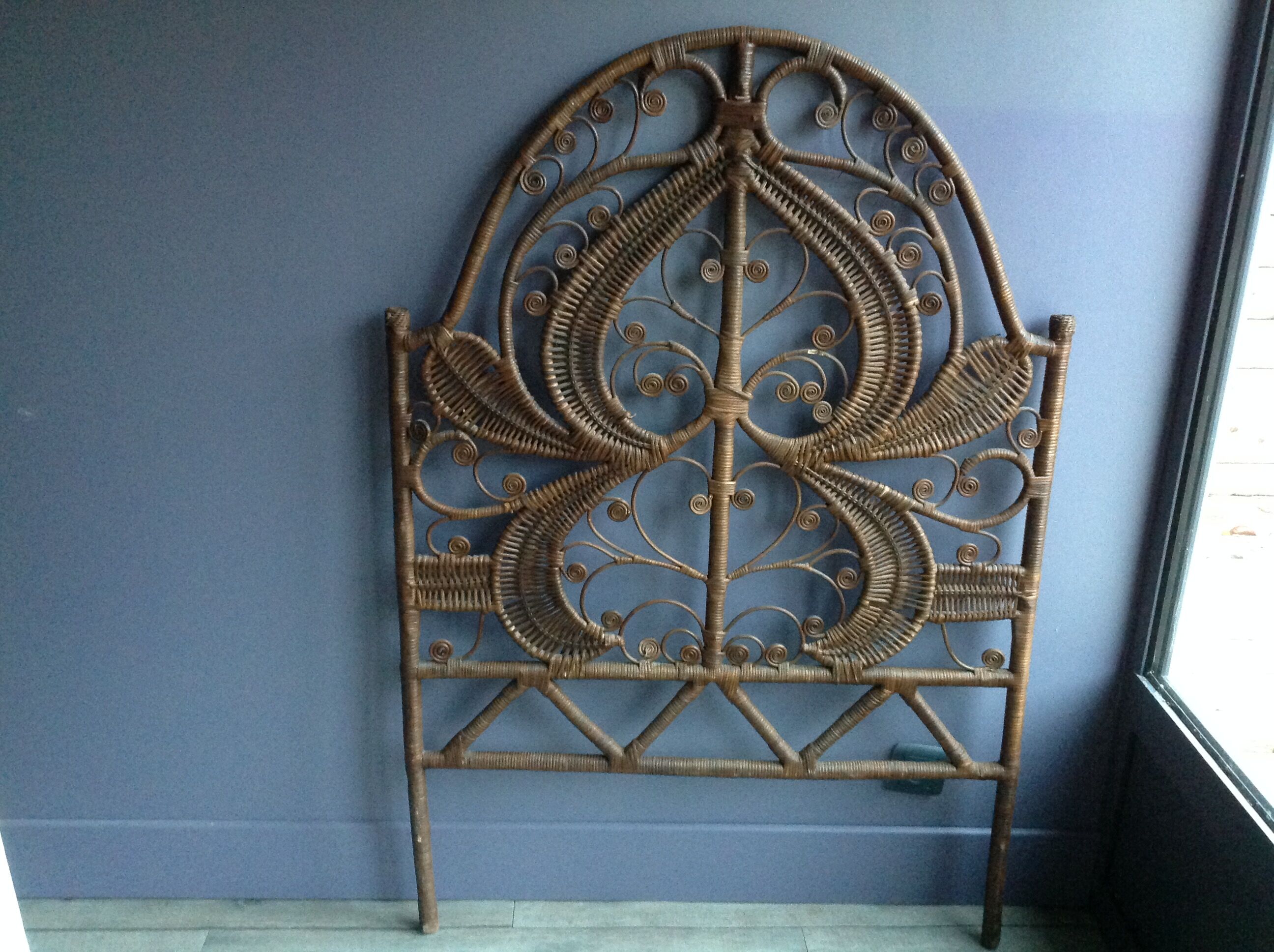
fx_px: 1286
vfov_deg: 40.6
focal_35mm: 35
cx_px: 637
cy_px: 476
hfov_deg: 52.7
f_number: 2.4
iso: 500
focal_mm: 4.28
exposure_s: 1/15
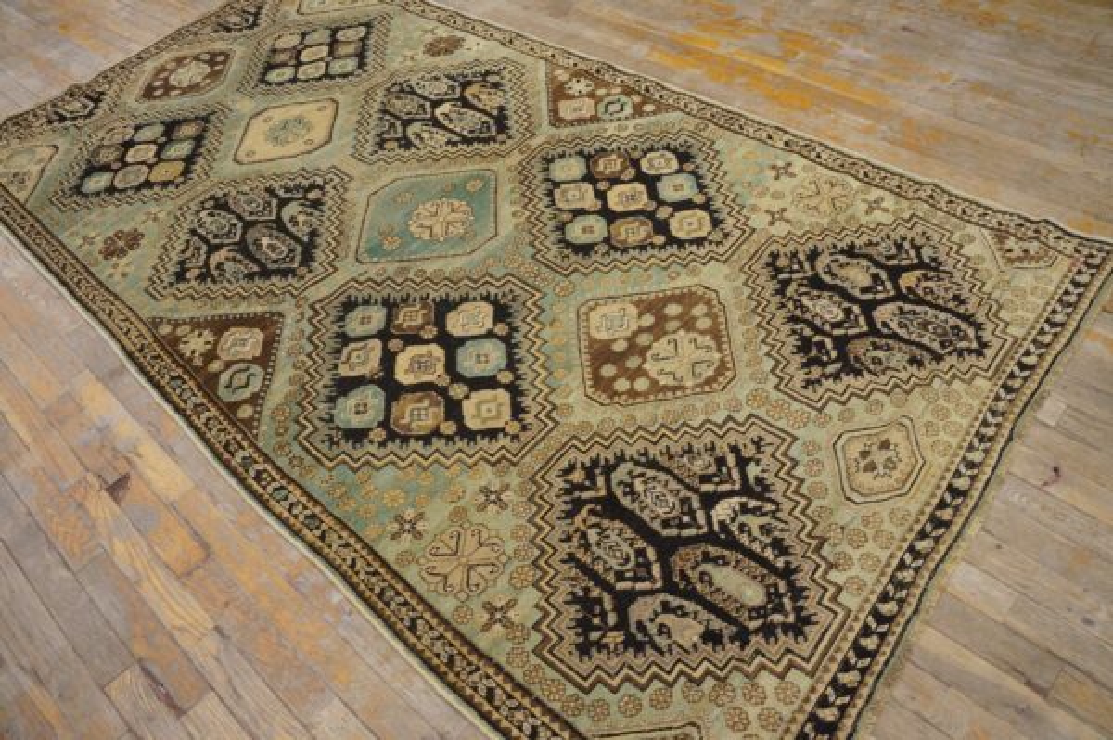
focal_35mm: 27
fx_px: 834
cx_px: 556
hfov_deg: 67.4
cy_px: 370
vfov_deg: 47.9
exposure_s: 1/60
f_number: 4
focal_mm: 18
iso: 800
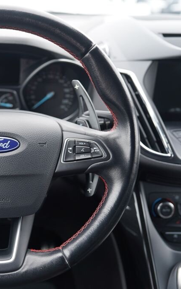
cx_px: -2
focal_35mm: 46
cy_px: 144
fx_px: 363
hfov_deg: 26.4
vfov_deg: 43.5
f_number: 2.8
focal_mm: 30
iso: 100
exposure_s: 1/40
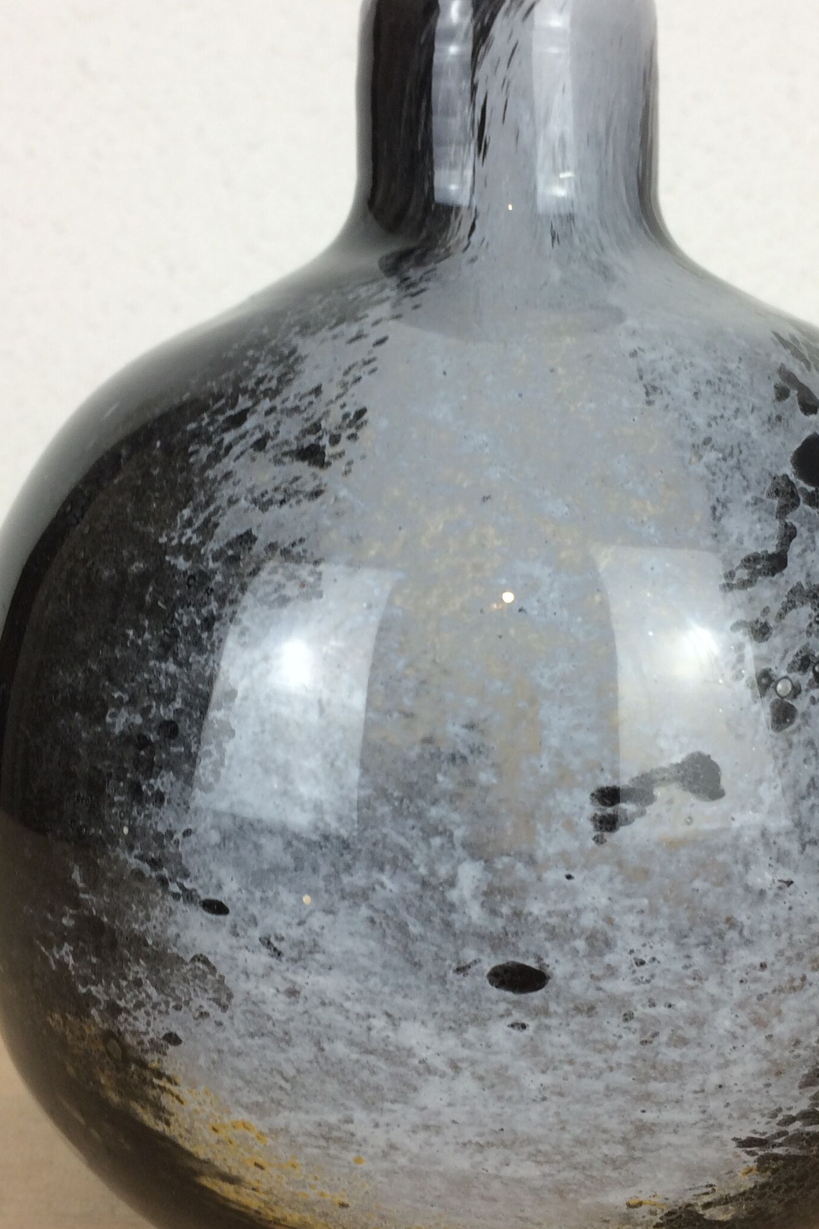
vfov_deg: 41.1
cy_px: 623
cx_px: 486
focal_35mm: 48
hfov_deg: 28.0
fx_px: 1638
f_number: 2.2
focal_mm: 4.15
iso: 32
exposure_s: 1/50
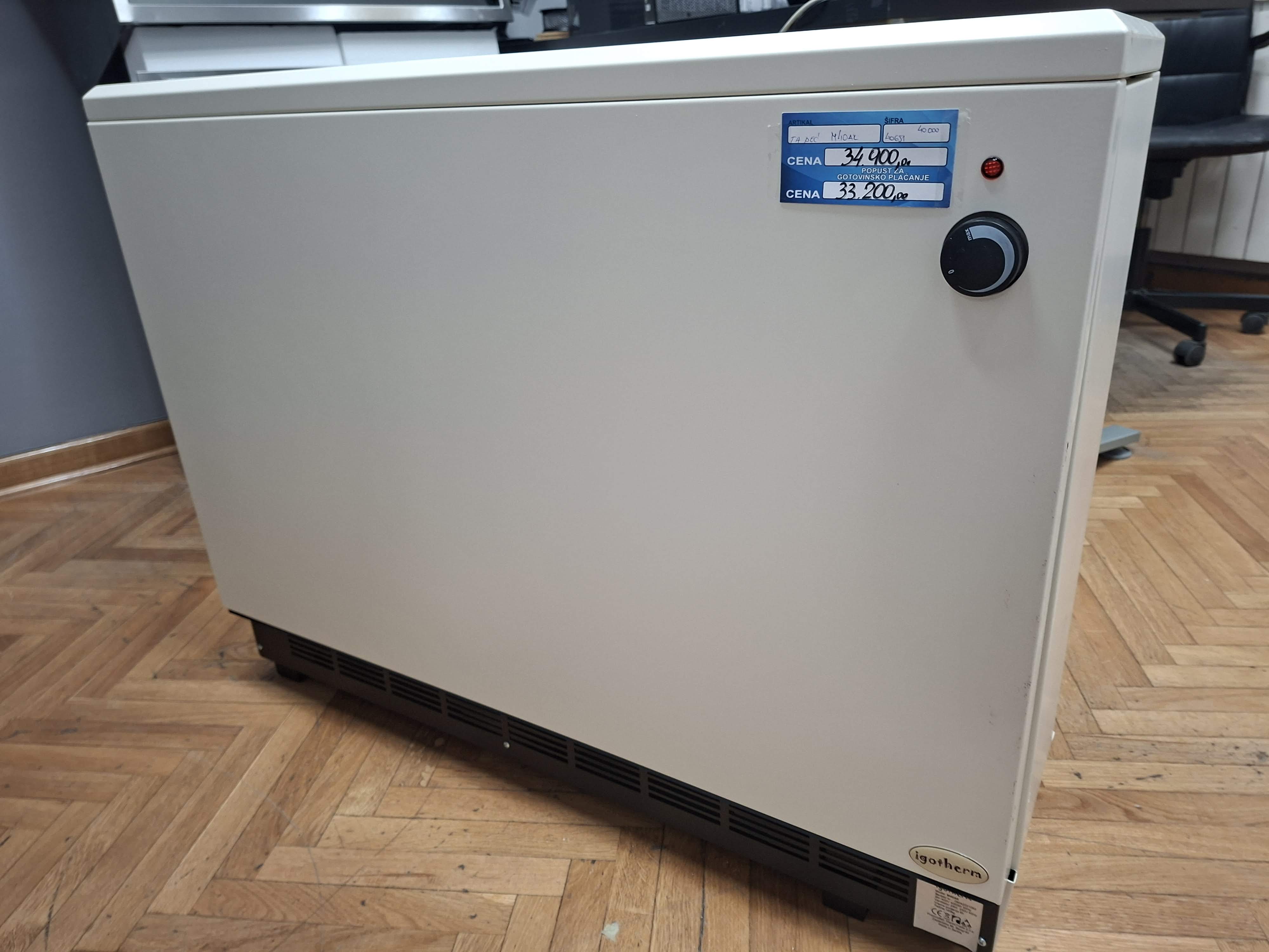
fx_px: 843
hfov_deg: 73.9
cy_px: 476
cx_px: 634
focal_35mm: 23
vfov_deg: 58.9
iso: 320
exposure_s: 1/33
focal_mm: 5.54
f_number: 1.8
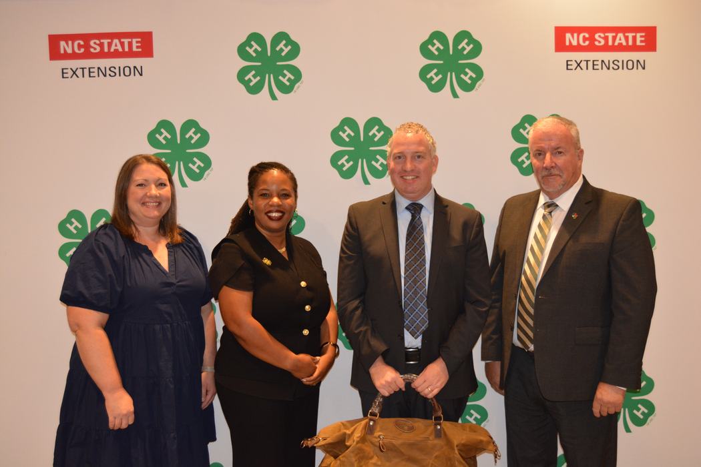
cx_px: 350
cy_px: 234
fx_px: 818
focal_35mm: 42
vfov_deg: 31.9
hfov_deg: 46.4
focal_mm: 28
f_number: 4
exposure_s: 1/60
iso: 1600
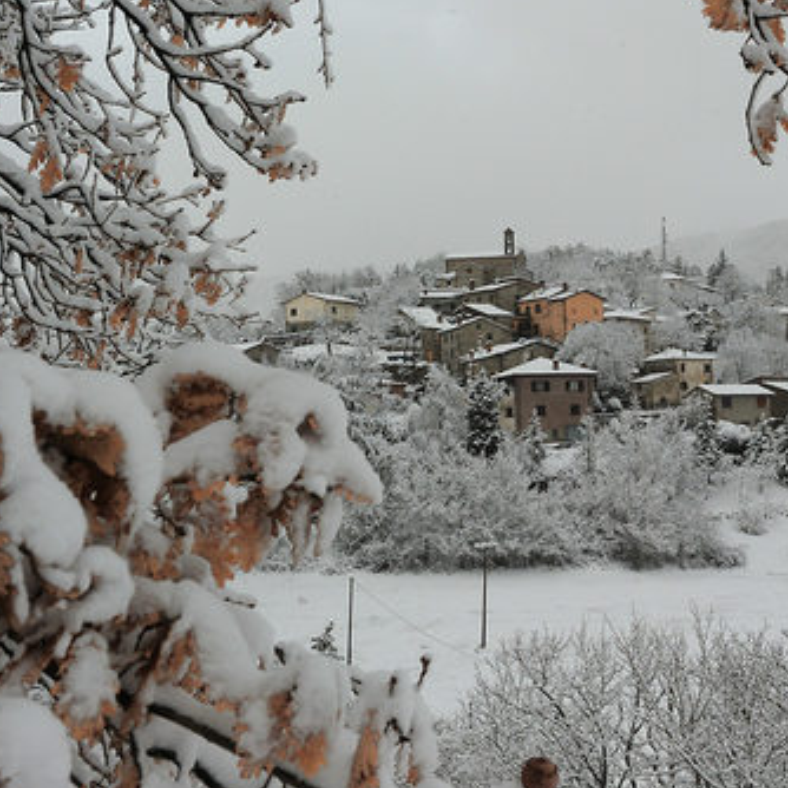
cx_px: 635
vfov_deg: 26.8
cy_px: 329
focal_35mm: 64
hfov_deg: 26.4
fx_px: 1648
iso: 800
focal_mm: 42
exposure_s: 1/500
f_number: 16
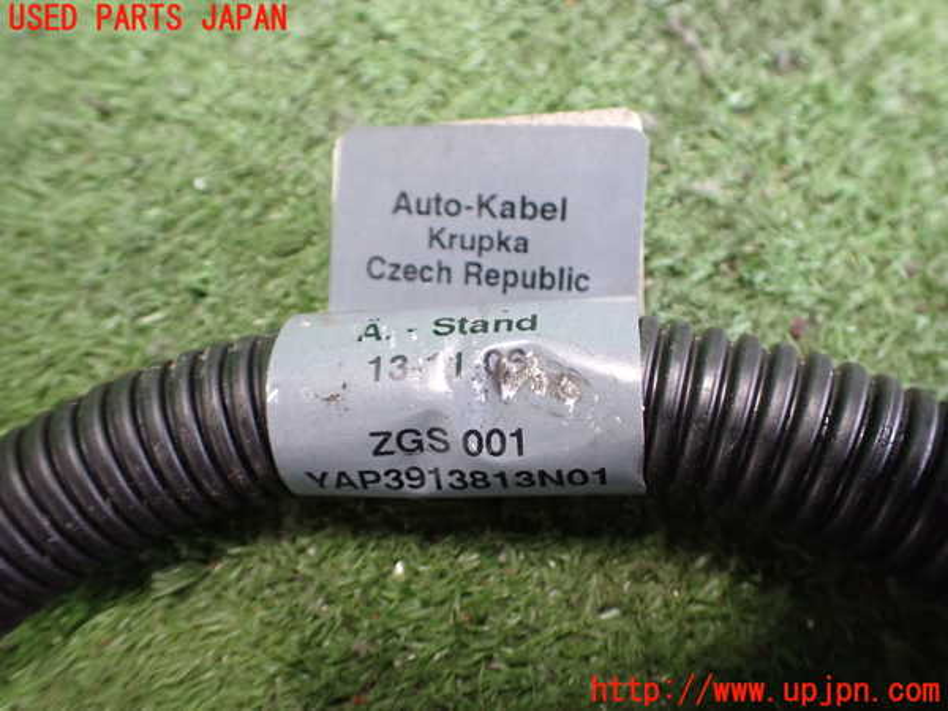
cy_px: 356
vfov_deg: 46.8
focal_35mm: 30
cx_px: 474
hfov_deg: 60.0
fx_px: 822
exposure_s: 1/40
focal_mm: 5.4
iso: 800
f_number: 2.3
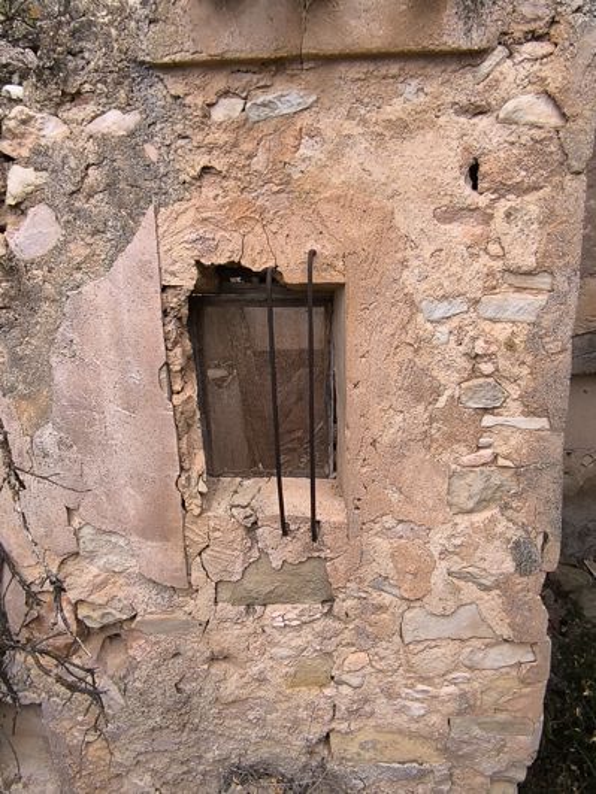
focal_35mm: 23
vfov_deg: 73.9
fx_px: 528
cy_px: 397
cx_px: 298
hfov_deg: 58.9
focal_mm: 1.65
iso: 50
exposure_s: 1/277
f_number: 2.2
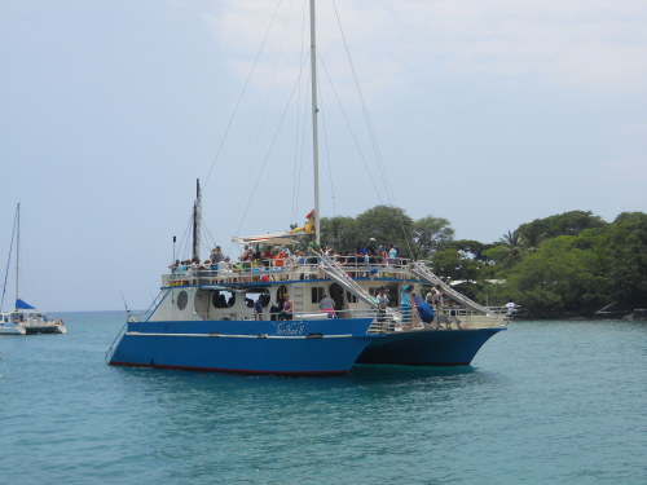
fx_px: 860
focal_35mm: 46
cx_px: 324
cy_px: 242
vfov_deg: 31.5
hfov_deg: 41.2
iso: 80
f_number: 6.8
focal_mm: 8.3
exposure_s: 1/320
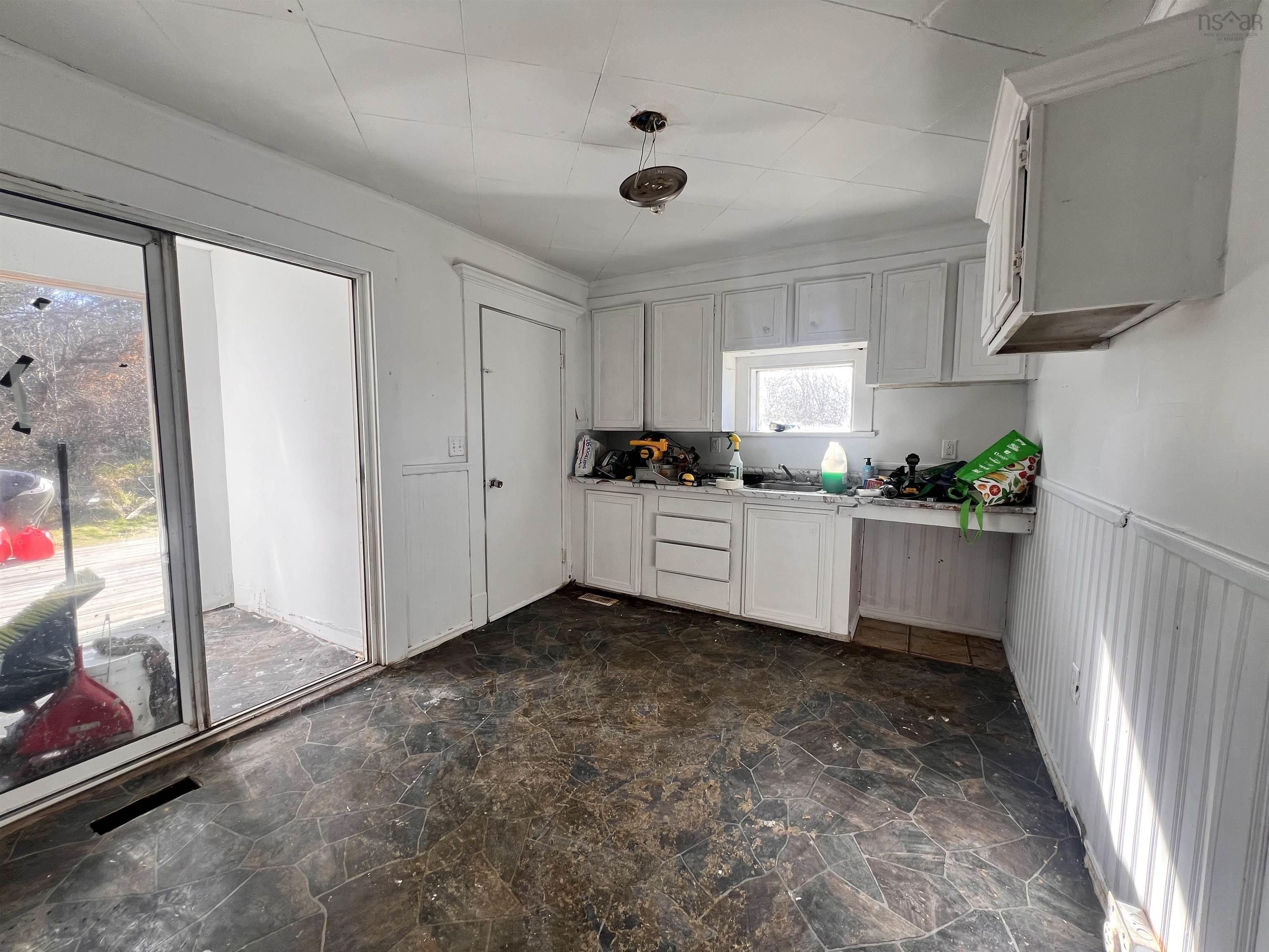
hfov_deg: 106.2
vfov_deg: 89.9
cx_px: 634
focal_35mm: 13
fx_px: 477
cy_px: 476
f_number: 1.8
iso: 32
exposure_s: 1/110
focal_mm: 1.57
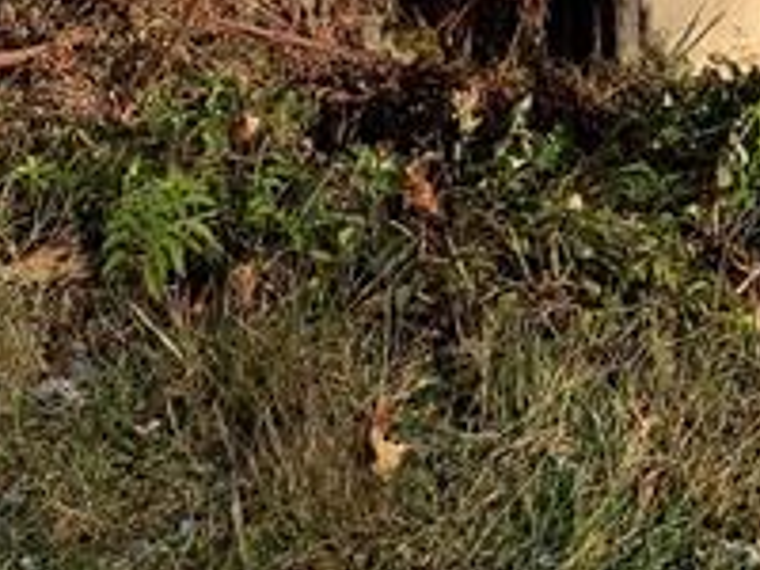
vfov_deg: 9.8
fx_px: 2920
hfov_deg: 14.8
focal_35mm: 133
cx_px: 315
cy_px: -825
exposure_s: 1/2421
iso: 25
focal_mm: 4.25
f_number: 1.8
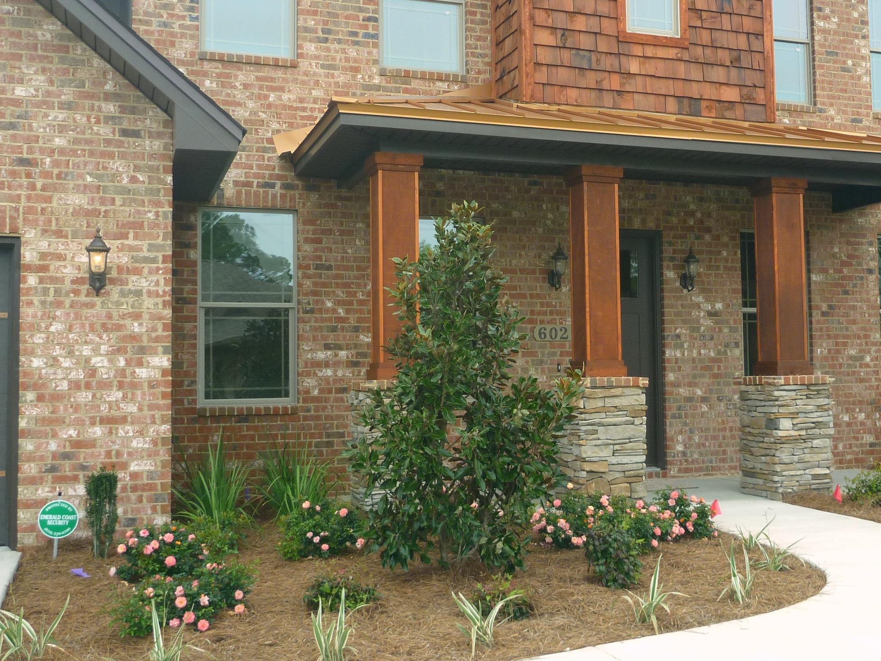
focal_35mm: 42
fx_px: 1069
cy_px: 322
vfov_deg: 34.4
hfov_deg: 44.5
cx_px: 534
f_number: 3.3
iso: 100
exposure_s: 1/250
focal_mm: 4.9
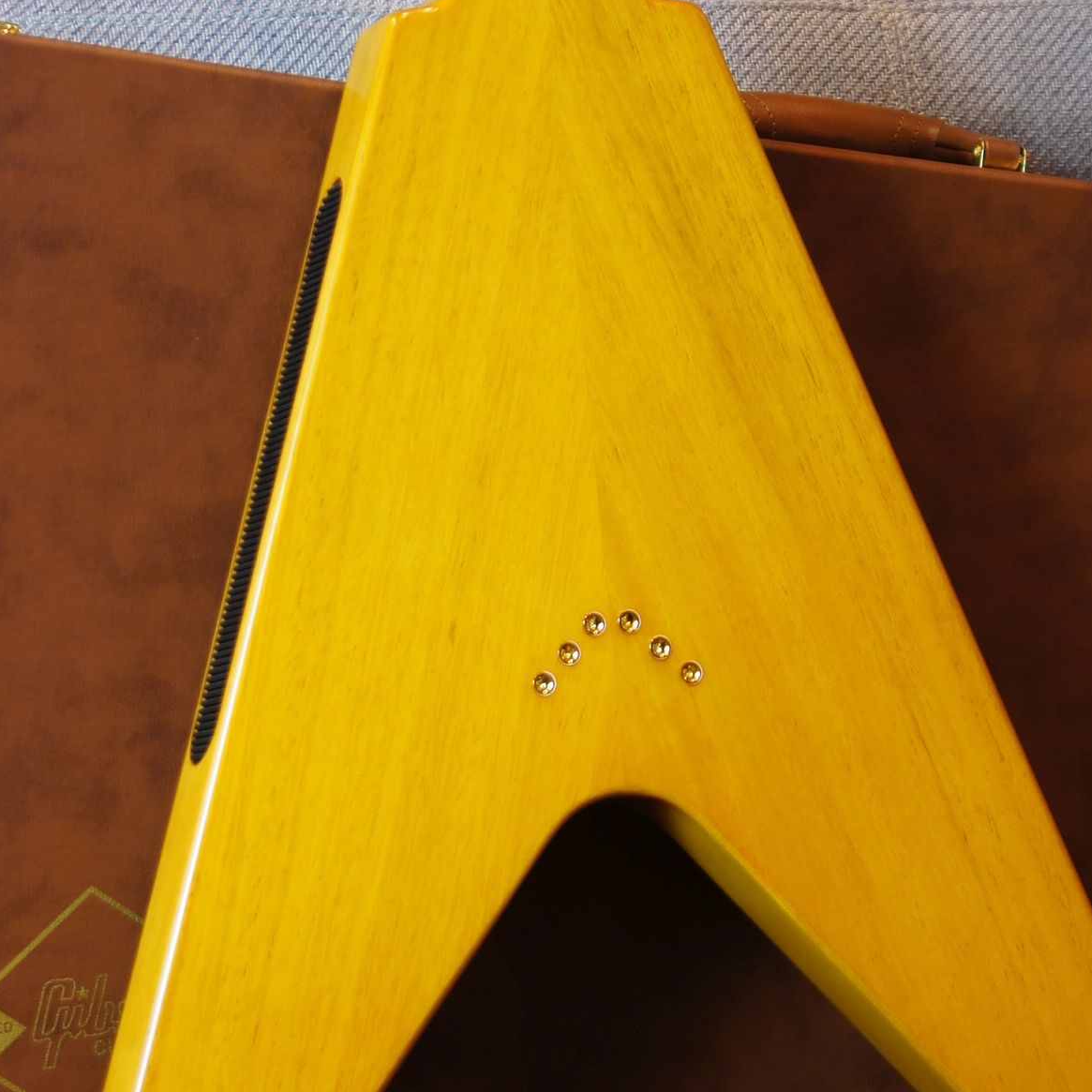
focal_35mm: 150
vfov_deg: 11.6
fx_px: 5354
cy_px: 621
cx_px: 664
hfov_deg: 11.6
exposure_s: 1/5
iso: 100
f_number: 4.5
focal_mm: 60
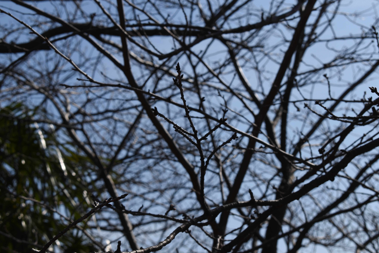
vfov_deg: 16.6
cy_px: 126
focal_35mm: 82
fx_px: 868
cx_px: 190
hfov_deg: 24.6
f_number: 11
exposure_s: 1/500
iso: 160
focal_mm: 55
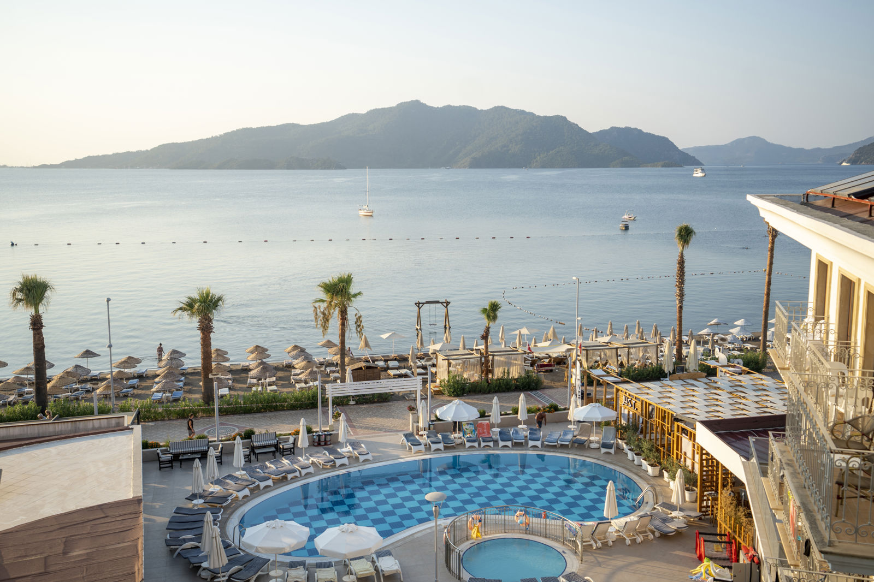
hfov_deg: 54.4
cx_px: 437
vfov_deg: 37.8
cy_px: 291
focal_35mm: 35
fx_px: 849
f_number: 2.8
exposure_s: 1/500
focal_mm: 35
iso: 100
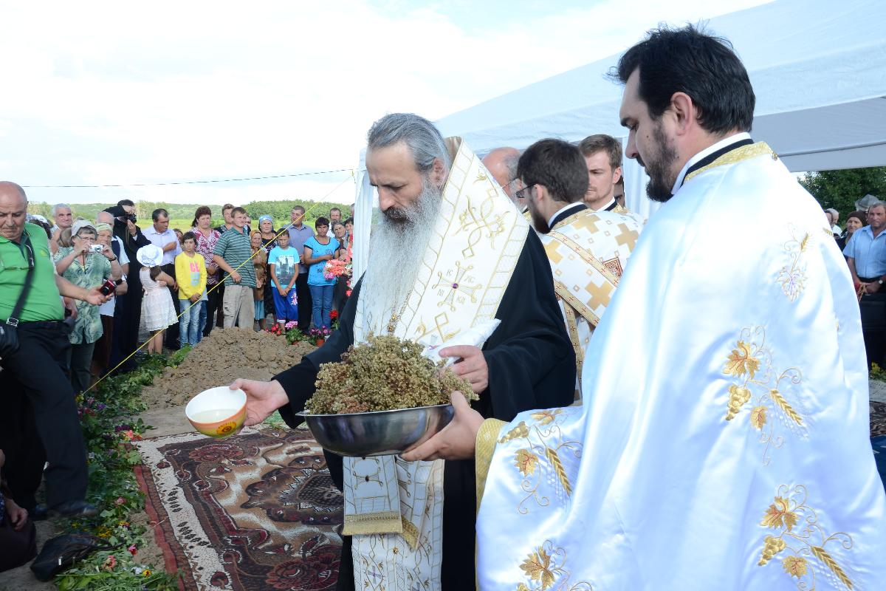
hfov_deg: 59.5
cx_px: 443
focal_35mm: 32
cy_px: 296
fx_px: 775
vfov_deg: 41.7
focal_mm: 21
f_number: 11
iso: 100
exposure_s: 1/40
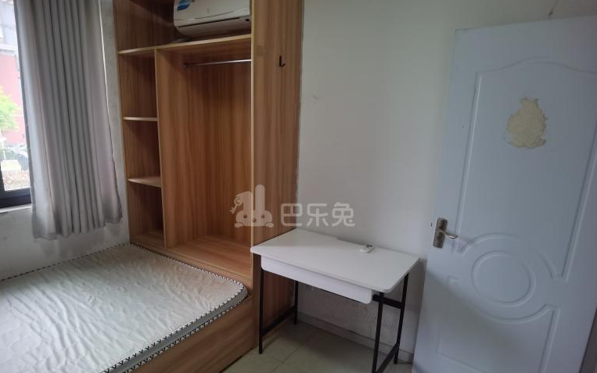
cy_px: 206
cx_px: 293
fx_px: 325
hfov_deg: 85.0
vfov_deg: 59.5
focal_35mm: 20
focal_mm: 4.4
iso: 200
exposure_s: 1/100
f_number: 1.8
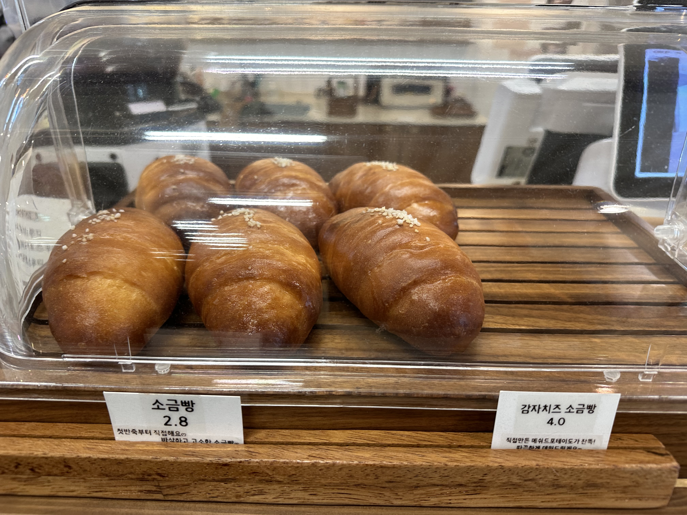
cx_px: 344
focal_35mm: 24
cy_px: 258
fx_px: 476
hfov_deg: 71.6
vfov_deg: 56.8
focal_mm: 6.86
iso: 160
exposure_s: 1/60
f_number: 1.78
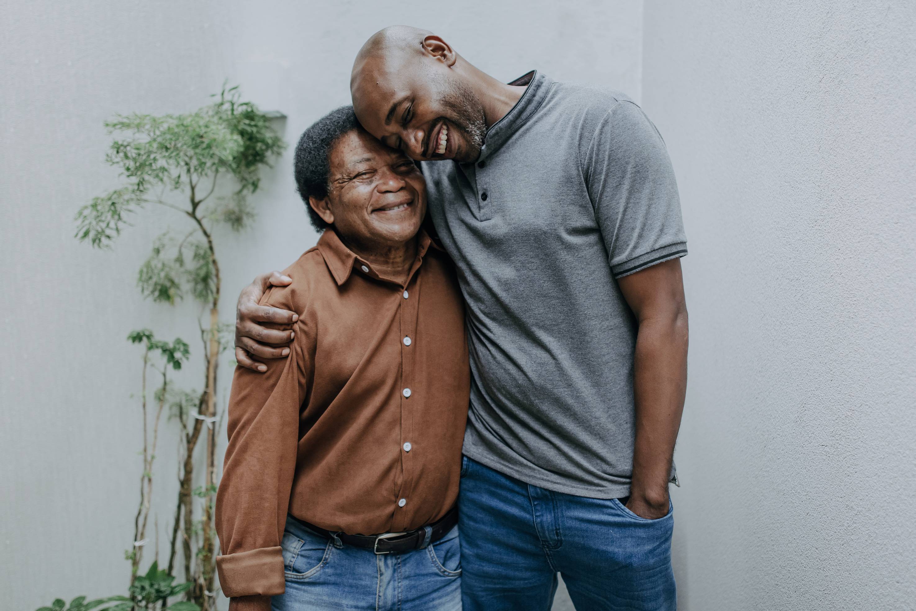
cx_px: 458
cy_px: 306
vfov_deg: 37.9
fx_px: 891
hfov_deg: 54.4
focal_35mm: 35
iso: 500
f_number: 2.5
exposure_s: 1/200
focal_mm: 35
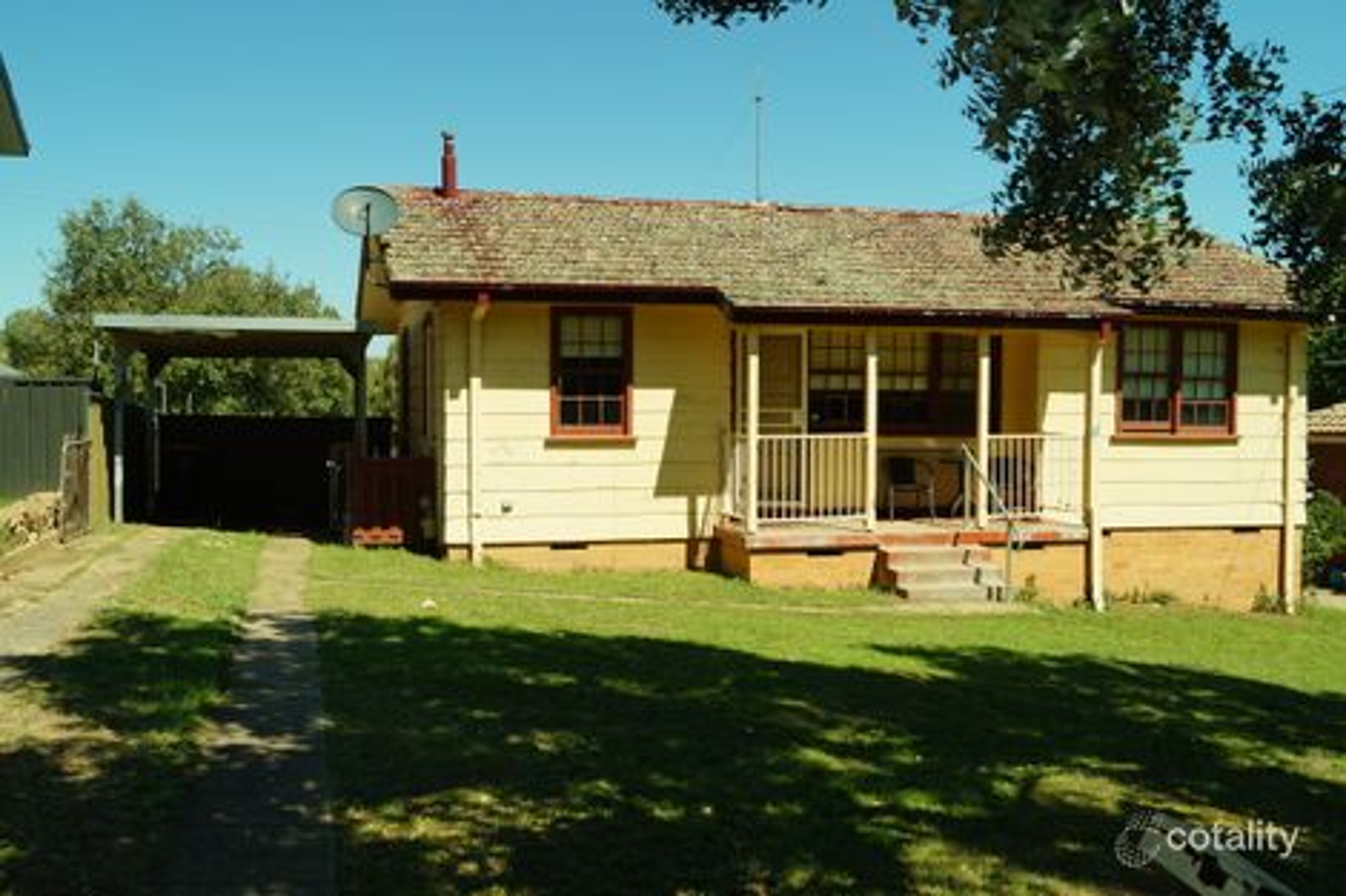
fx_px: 1345
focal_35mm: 36
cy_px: 448
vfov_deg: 36.8
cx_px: 673
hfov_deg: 53.1
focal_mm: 24
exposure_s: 1/400
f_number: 8
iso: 100
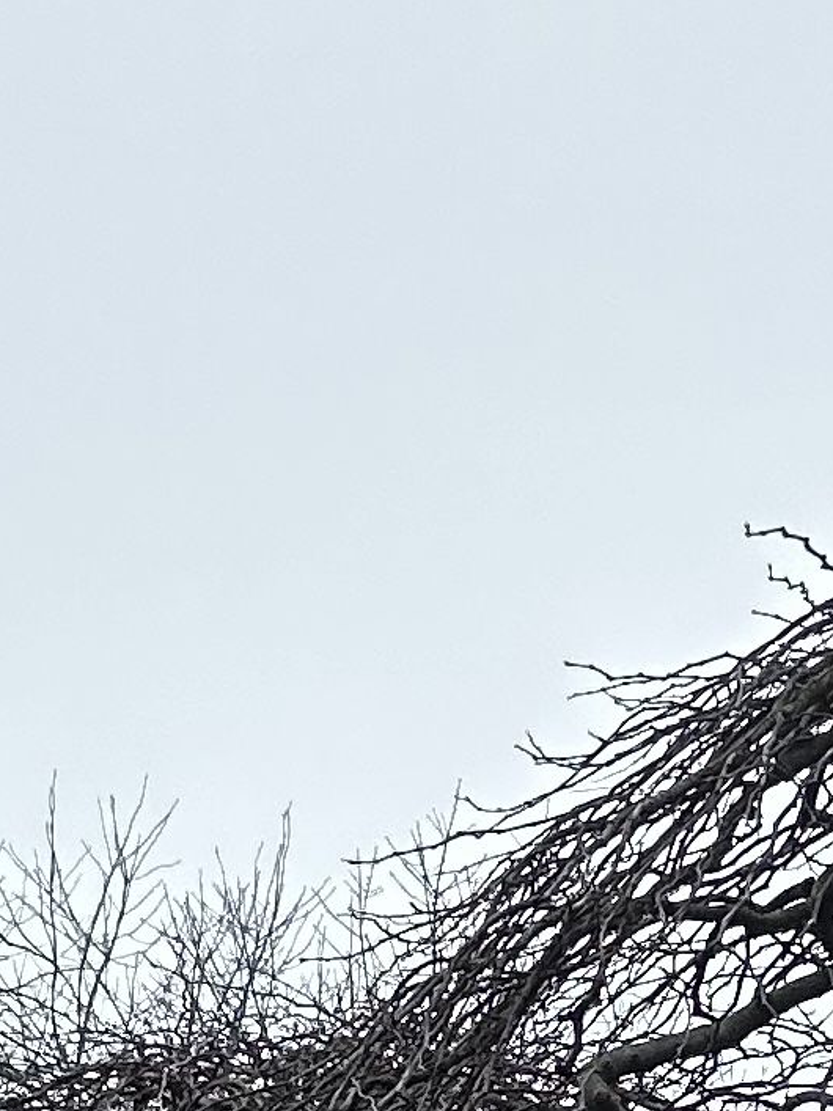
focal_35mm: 131
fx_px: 4204
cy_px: 1818
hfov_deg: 11.3
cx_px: 597
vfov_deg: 13.8
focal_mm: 2.69
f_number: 1.9
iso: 25
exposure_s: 1/429
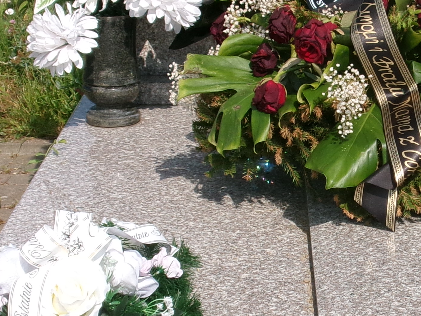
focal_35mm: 92
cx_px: 363
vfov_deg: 16.1
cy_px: 194
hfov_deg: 20.9
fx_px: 1119
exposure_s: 1/150
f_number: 10.8
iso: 100
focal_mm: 5.1
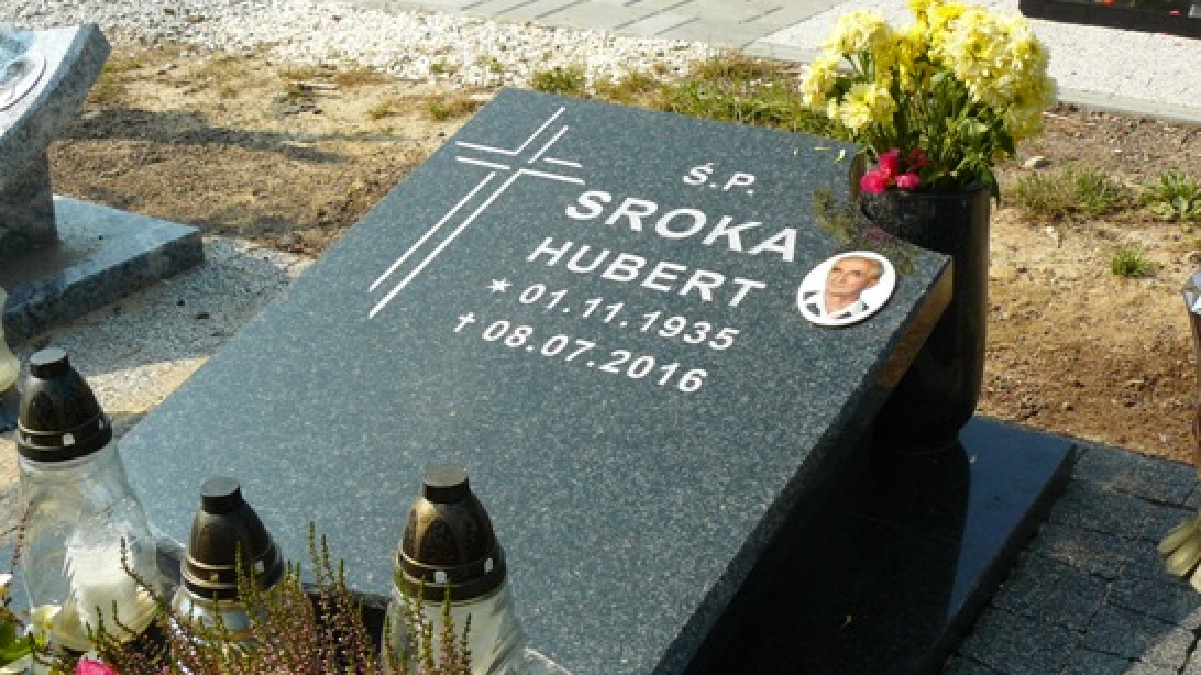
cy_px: 389
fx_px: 1465
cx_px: 563
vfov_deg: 25.9
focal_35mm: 46
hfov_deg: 44.6
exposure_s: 1/320
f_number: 5.6
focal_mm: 6
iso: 100
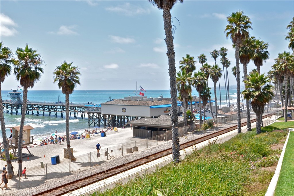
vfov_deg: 36.8
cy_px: 98
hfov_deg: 53.2
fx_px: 294
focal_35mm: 36
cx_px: 147
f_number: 9
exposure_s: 1/320
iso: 200
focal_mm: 24
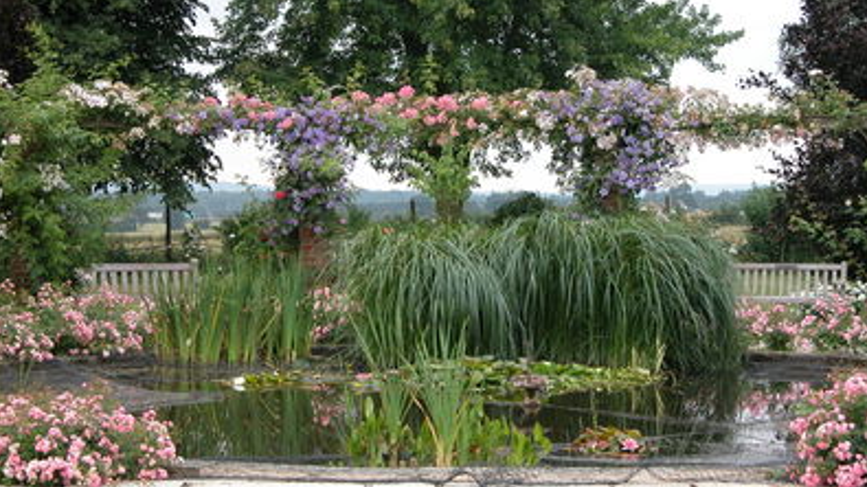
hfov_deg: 22.0
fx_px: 2230
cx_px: 435
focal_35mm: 97
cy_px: 237
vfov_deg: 12.5
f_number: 3.5
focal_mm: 22.3
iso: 100
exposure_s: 1/156
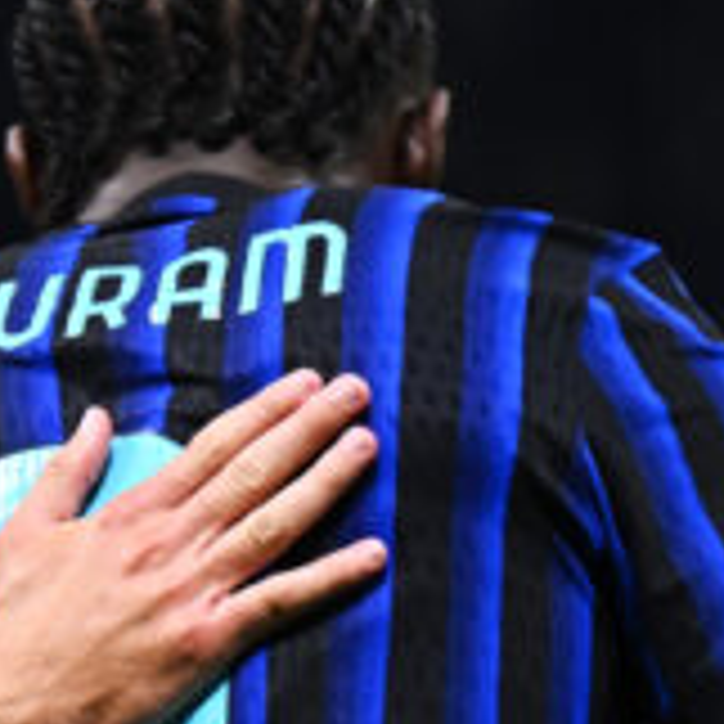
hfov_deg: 2.7
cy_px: 1077
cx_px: 121
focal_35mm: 648
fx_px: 15334
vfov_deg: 2.7
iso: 1600
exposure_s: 1/1600
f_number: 2.8
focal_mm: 120
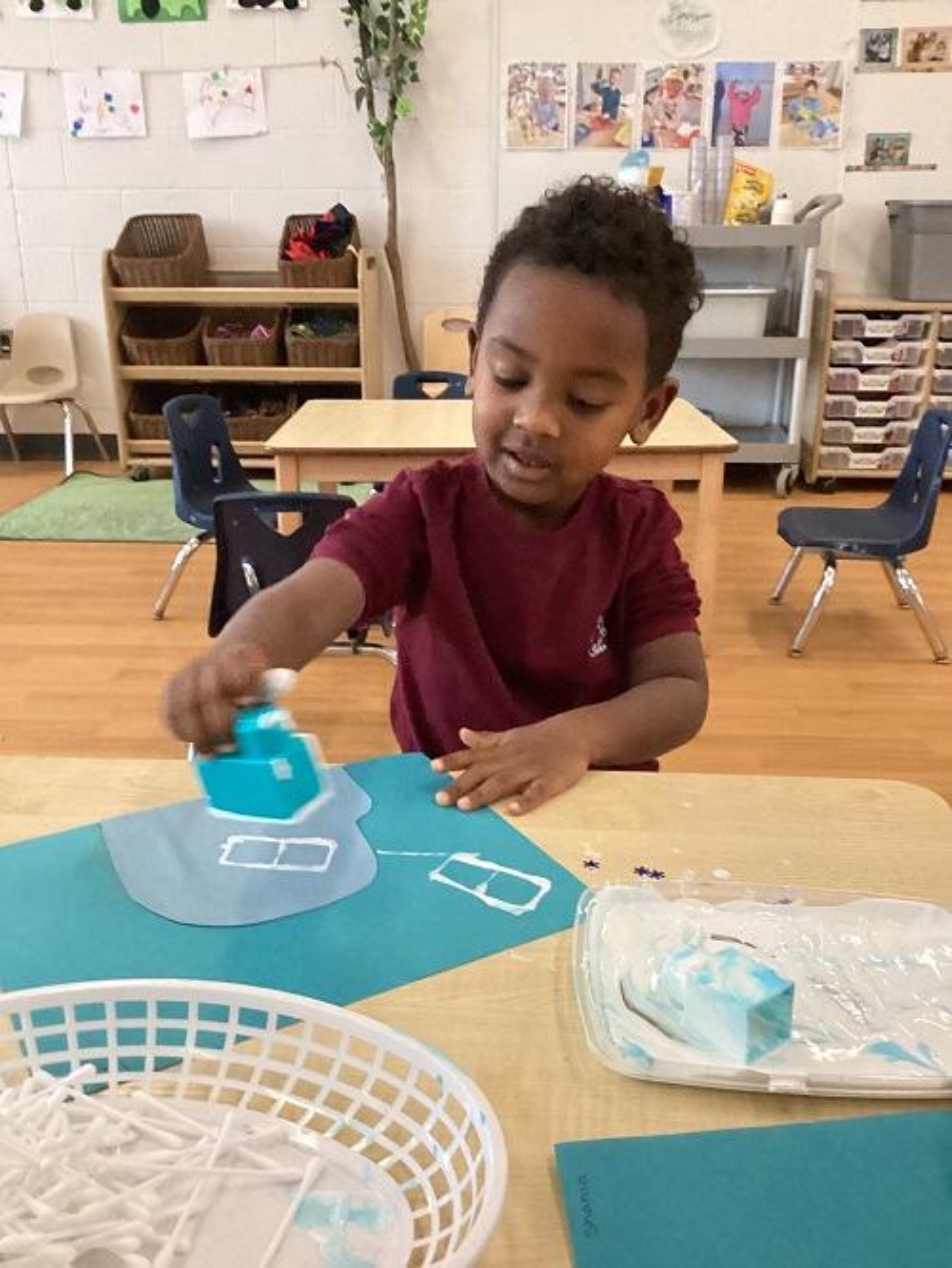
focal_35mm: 31
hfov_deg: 45.5
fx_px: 1136
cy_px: 634
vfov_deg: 58.3
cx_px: 476
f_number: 2.4
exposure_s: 1/33
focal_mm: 3.3
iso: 400
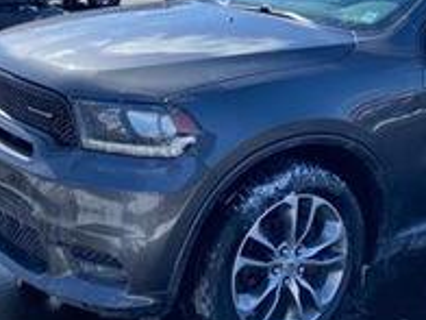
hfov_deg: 28.7
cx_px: 298
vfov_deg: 21.6
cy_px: 63
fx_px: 825
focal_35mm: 67
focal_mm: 4.25
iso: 32
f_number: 1.8
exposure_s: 1/1170
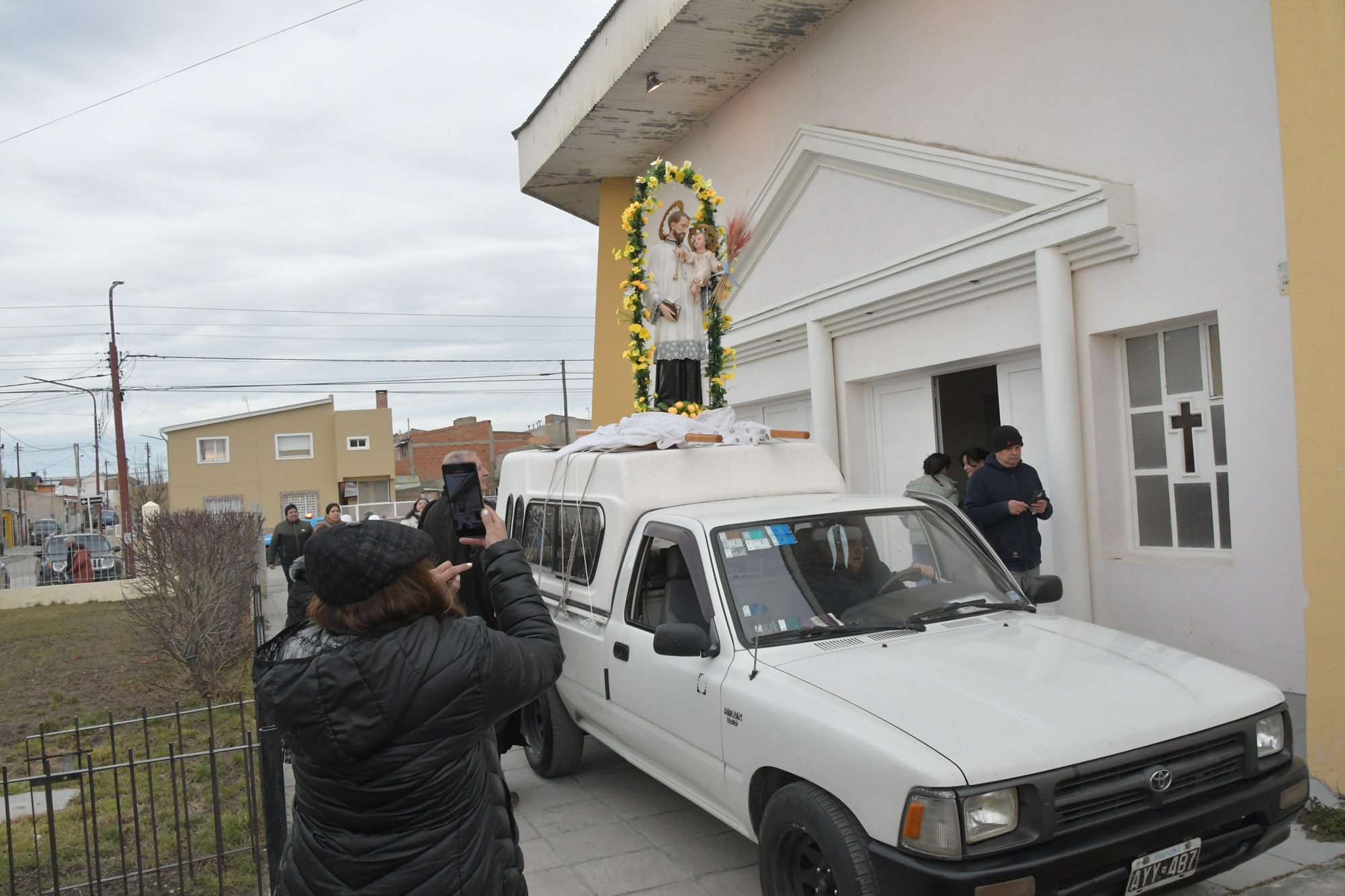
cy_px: 448
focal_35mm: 27
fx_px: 1009
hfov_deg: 67.4
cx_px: 672
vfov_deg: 47.9
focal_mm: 18
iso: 2000
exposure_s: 1/320
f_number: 14
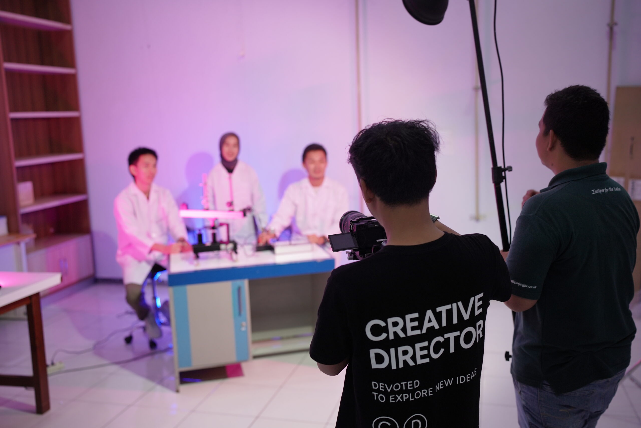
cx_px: 320
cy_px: 214
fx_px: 623
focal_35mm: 35
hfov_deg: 54.4
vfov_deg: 37.9
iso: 400
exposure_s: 1/100
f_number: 2
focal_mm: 35
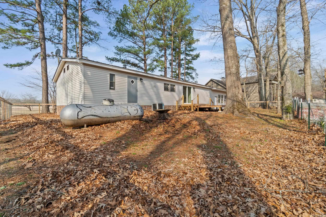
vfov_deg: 77.3
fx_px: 136
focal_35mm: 15
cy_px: 108
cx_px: 163
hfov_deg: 100.4
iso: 250
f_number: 9
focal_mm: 10
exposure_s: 1/60
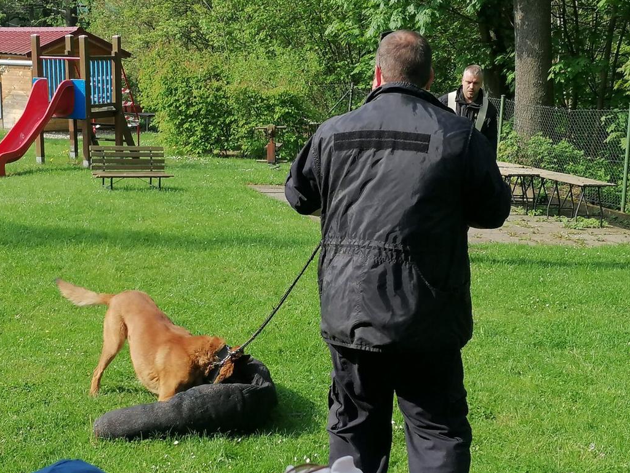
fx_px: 1165
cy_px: 279
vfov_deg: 22.9
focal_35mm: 64
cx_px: 300
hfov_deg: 30.2
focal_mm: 4.75
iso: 50
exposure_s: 1/752
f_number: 1.8
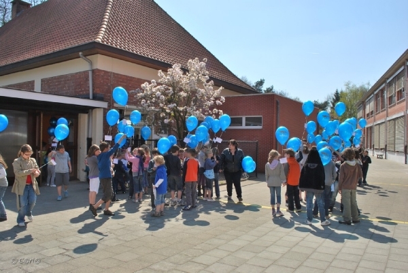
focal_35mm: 30
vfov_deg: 43.7
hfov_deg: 61.9
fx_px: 340
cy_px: 136
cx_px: 204
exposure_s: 1/200
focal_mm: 20
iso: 100
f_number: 10
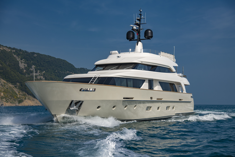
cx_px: 118
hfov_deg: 32.4
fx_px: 405
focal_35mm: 62
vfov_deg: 21.9
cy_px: 78
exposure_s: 1/1000
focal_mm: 62
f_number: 5.6
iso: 31
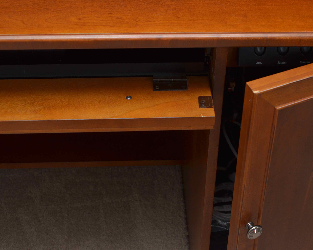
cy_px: 125
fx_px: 709
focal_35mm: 77
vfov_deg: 20.0
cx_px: 179
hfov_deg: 24.9
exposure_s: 1/160
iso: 500
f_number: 5.6
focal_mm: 45
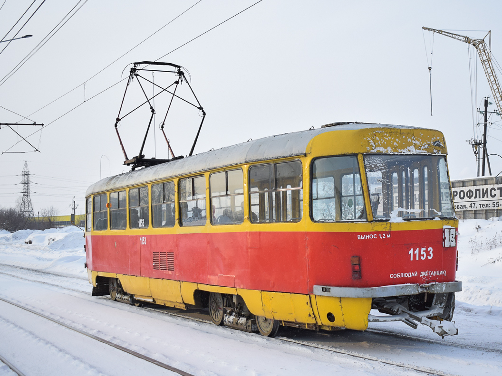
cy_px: 188
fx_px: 690
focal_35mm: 48
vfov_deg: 30.5
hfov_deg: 40.0
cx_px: 277
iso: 400
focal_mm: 29
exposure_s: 1/1000
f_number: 5
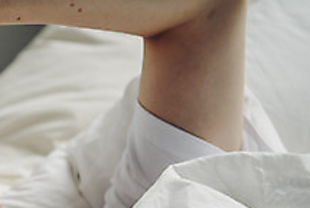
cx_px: -90
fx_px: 1319
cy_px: 192
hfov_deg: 13.0
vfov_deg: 9.0
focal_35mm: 153
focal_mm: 55
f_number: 2.8
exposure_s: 1/800
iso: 400
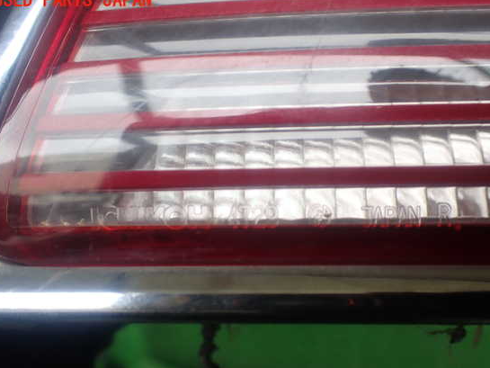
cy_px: 192
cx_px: 258
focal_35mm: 33
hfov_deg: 55.3
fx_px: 467
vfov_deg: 43.0
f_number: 2.3
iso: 200
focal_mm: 5.4
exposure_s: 1/125
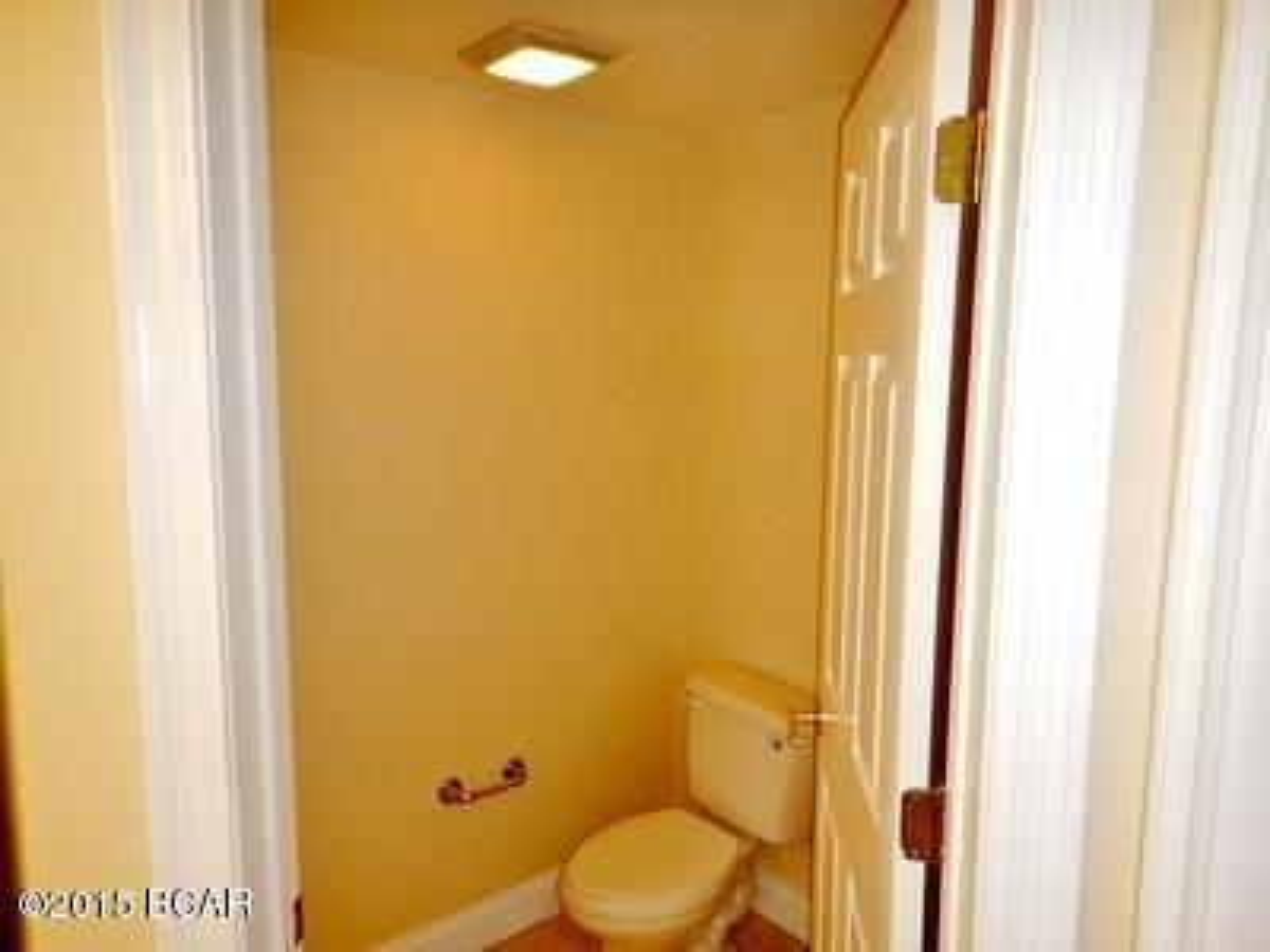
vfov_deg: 56.8
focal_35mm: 24
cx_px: 635
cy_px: 476
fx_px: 881
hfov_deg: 71.6
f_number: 2.8
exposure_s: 1/30
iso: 200
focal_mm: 4.3
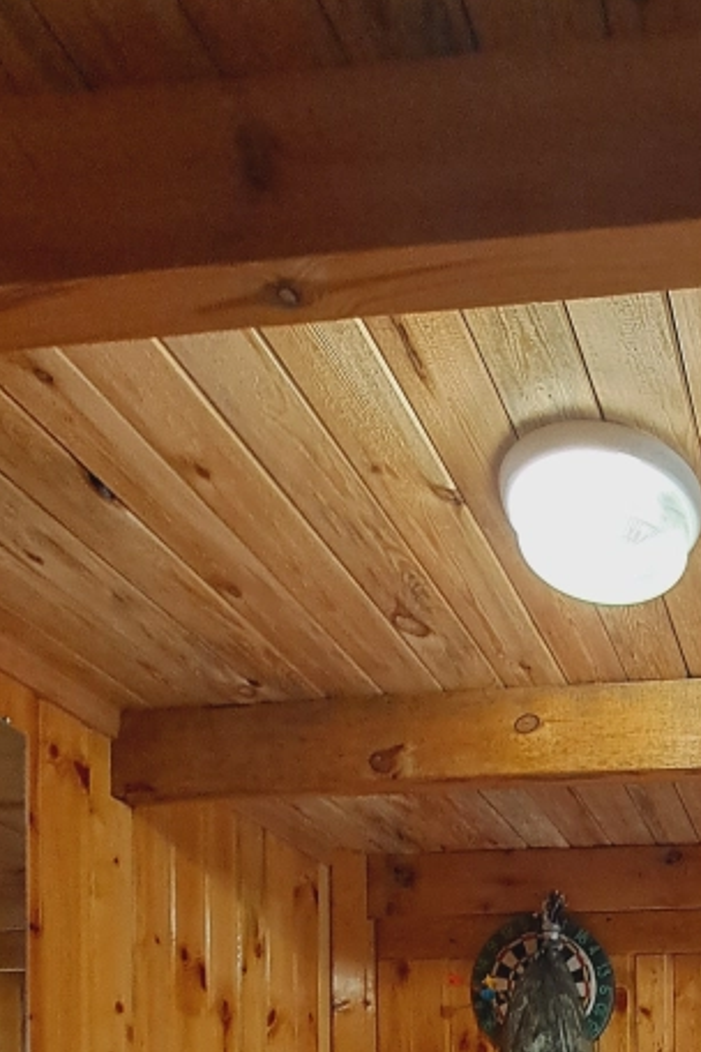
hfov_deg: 33.5
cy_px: 1230
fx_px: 935
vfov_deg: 42.0
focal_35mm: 32
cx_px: 839
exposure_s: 1/50
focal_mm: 1.74
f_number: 2.2
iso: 64
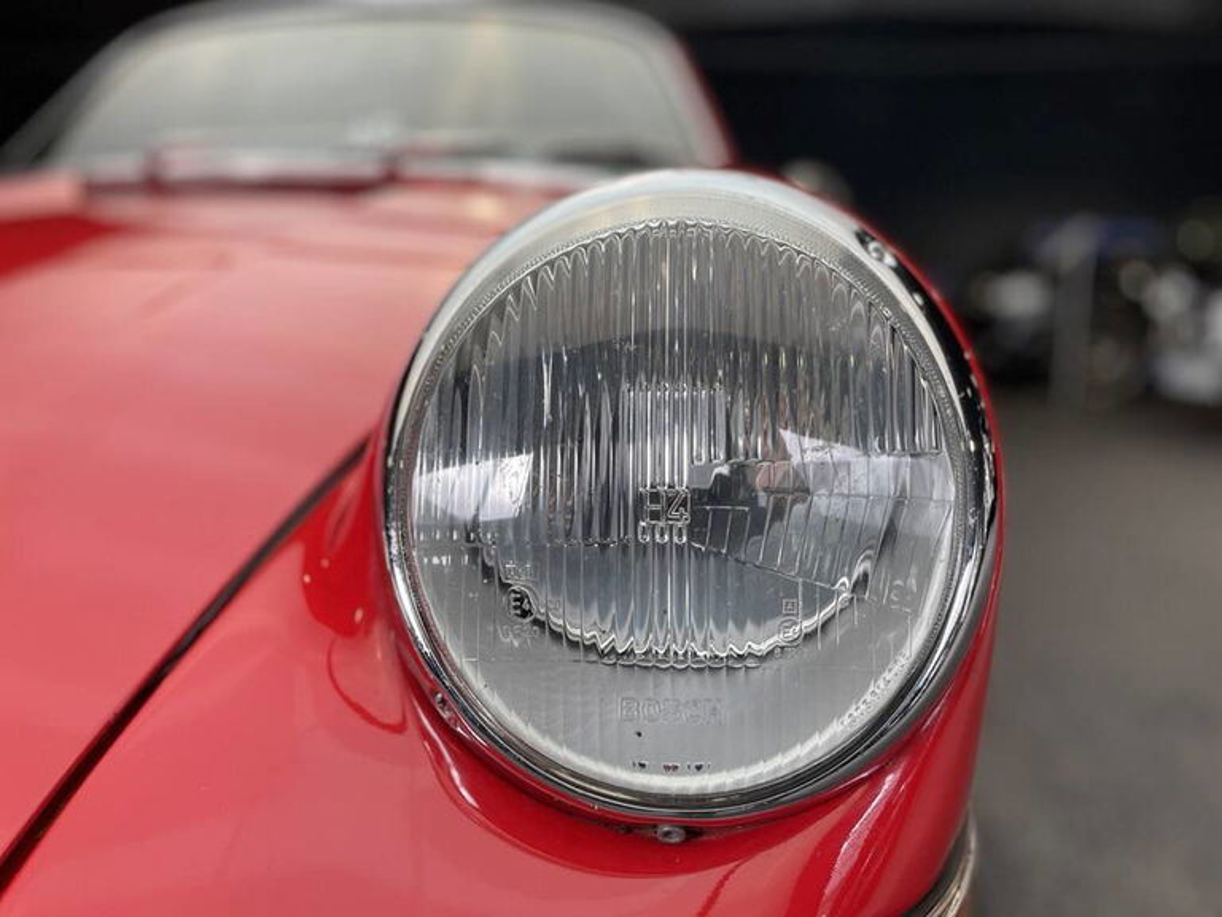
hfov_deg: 67.3
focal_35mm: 26
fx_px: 918
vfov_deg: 53.1
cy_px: 458
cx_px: 611
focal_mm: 4.2
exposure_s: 1/100
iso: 50
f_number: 1.6
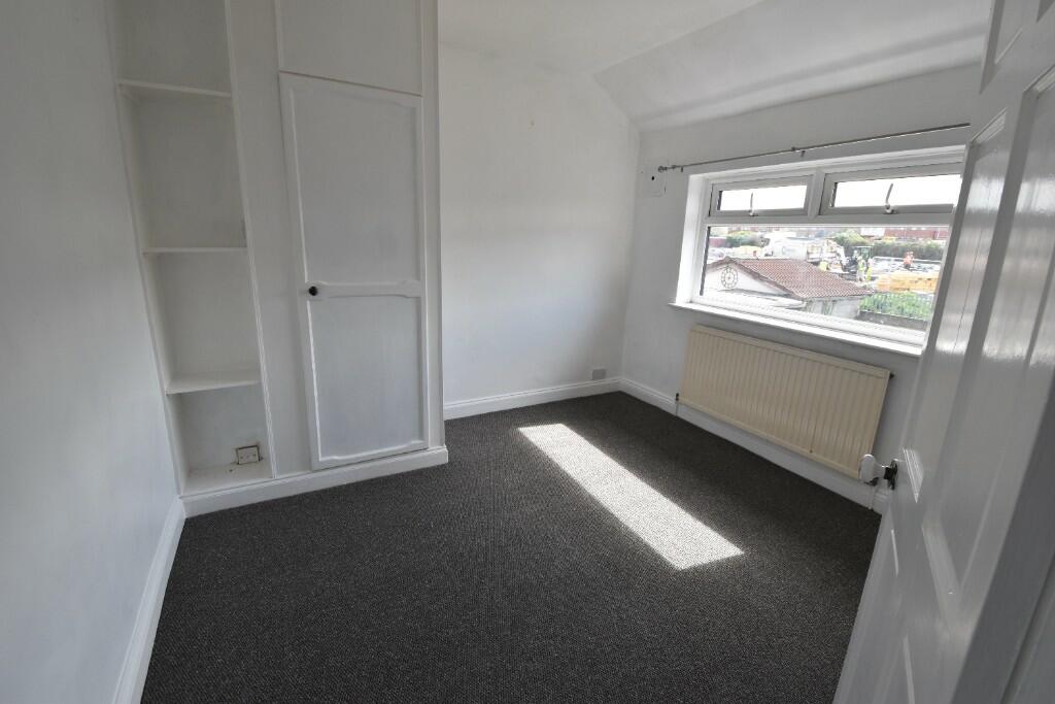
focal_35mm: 15
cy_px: 352
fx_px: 440
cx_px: 528
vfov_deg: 77.3
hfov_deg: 100.4
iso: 400
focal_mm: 10
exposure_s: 1/125
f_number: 7.1
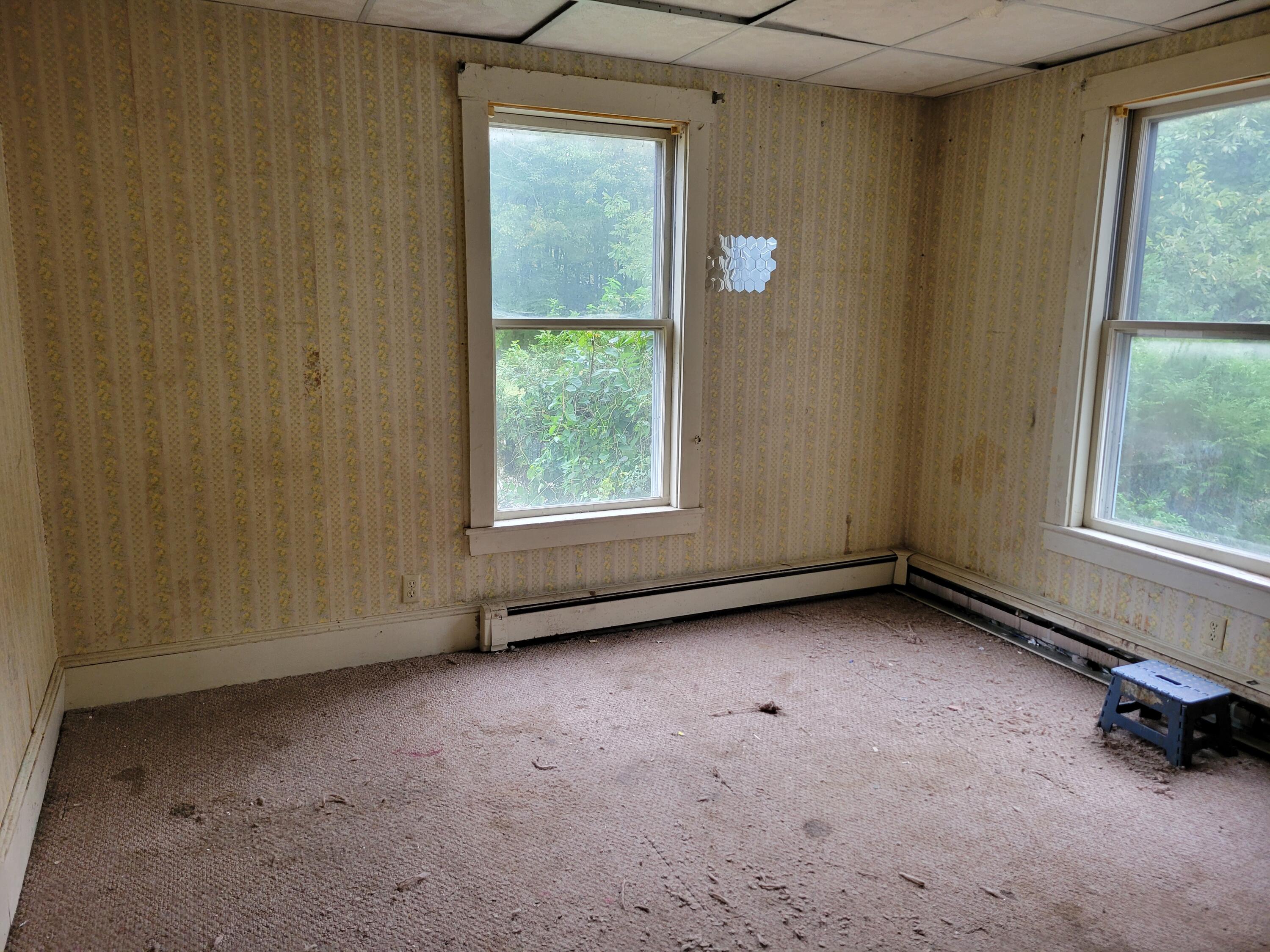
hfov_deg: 67.3
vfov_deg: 53.1
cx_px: 635
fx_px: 954
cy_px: 476
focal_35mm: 26
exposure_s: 1/120
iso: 160
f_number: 1.8
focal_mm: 5.4
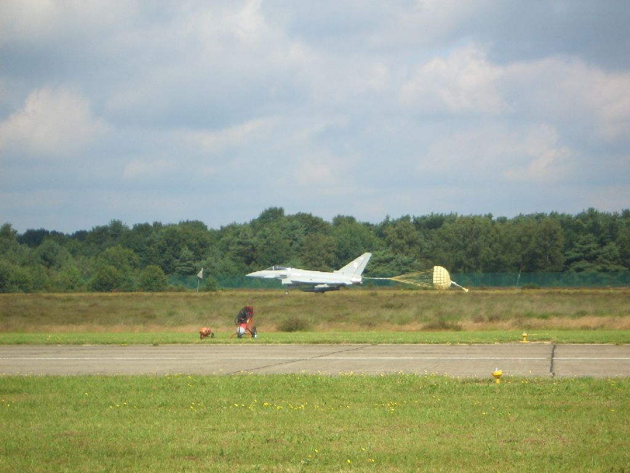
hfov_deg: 18.7
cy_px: 236
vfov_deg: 14.1
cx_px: 315
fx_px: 1911
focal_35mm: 105
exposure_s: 1/320
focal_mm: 17.4
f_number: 4.8
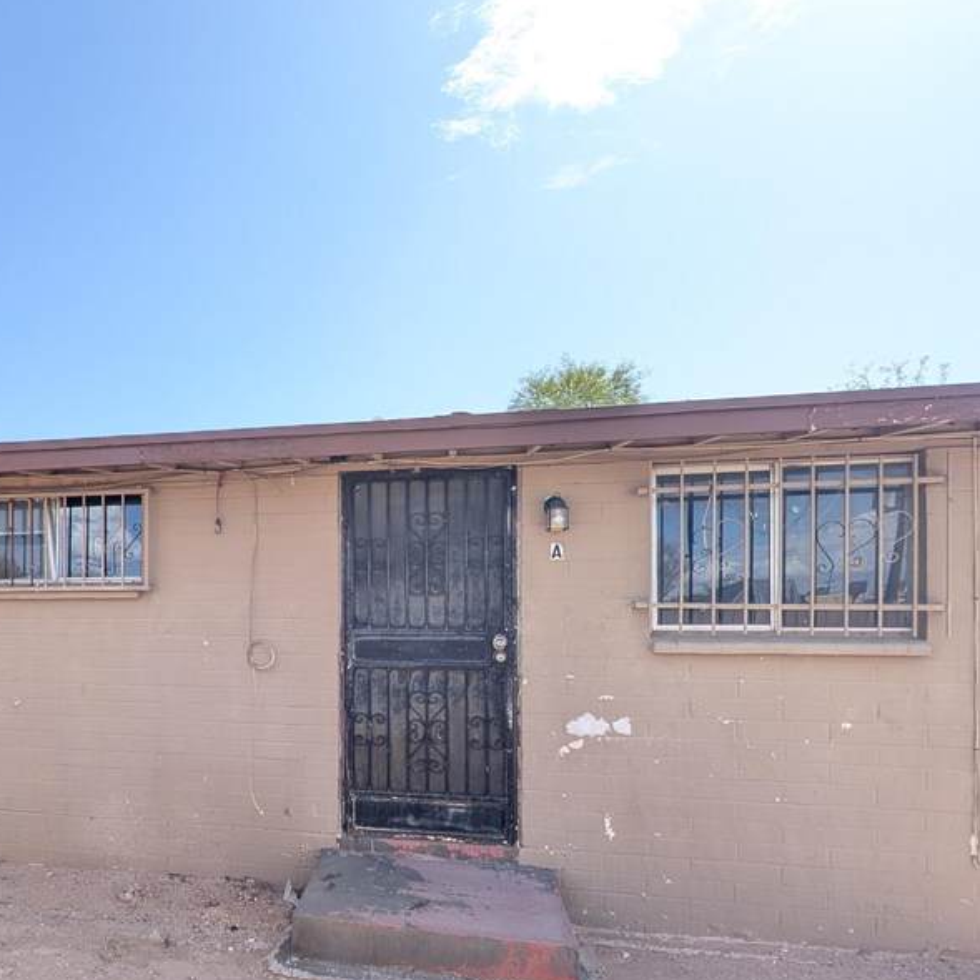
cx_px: 237
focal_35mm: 23
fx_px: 737
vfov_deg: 66.4
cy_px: 604
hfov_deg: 63.1
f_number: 1.7
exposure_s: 1/1953
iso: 55
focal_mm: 2.02
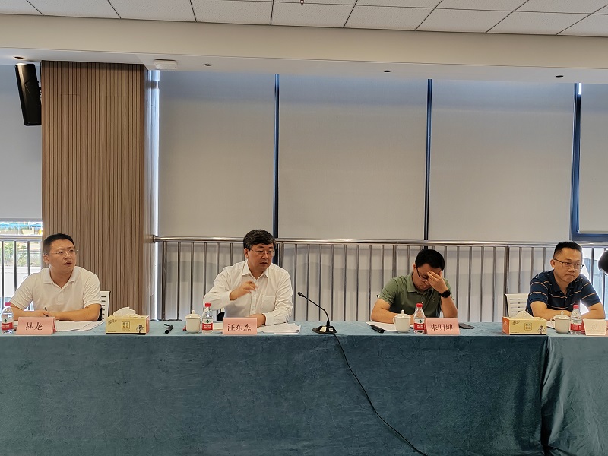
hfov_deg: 51.4
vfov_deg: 39.7
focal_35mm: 36
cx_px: 304
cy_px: 228
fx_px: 632
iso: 640
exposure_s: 1/100
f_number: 1.8
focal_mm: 6.14
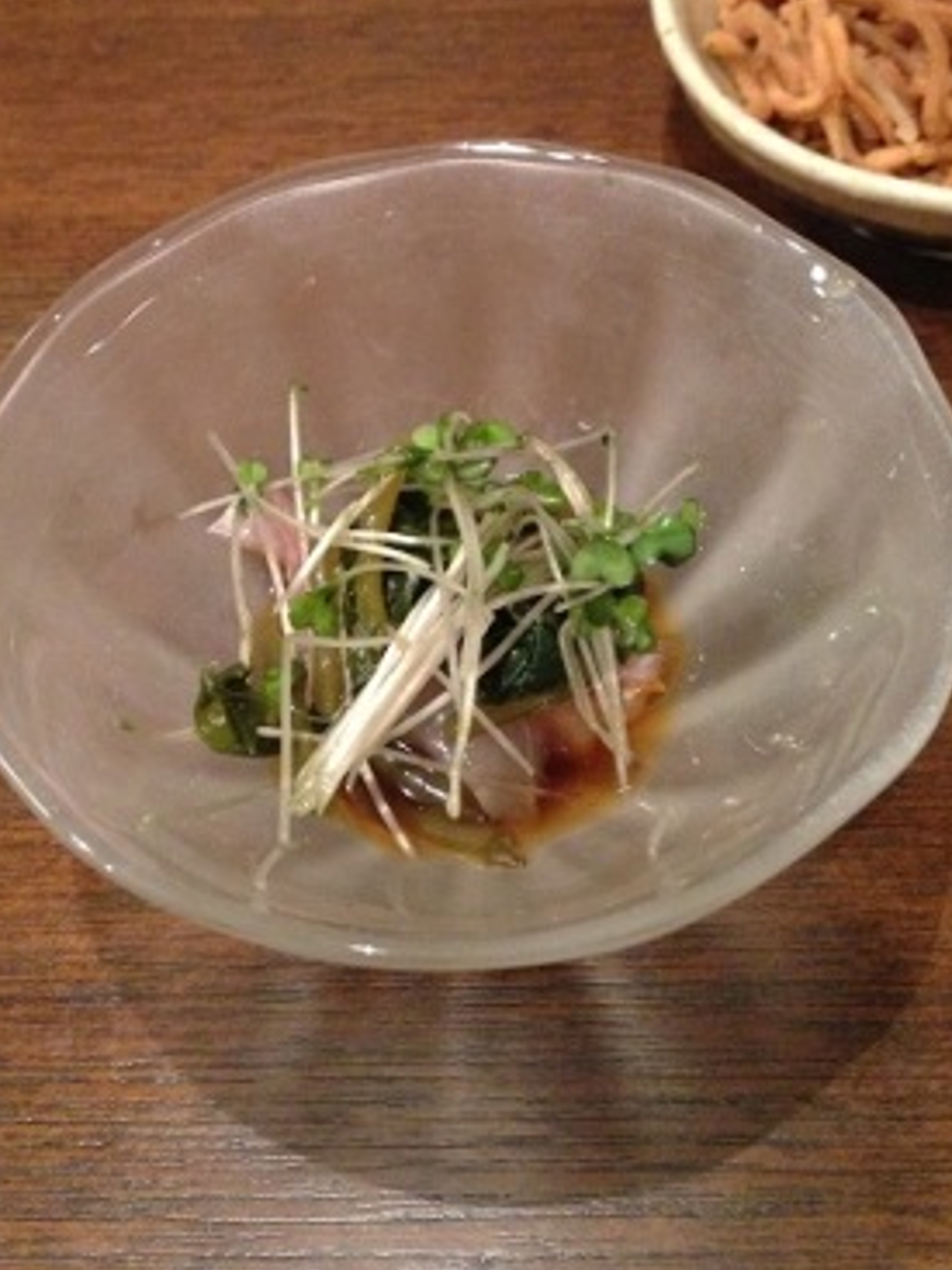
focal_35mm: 45
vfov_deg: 41.7
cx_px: 445
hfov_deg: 32.2
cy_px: 453
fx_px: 1651
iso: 640
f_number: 2.4
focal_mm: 4.13
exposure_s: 1/15
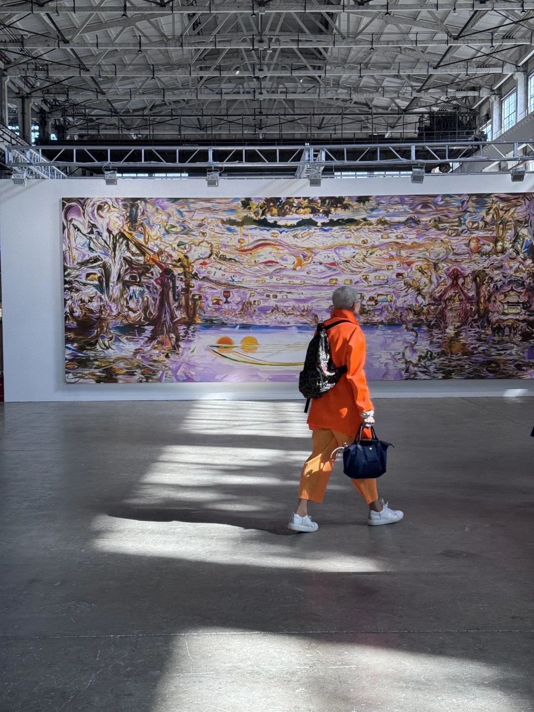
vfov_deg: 39.7
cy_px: 356
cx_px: 267
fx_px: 987
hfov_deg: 30.3
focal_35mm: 48
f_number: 1.78
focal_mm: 6.76
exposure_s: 1/445
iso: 64
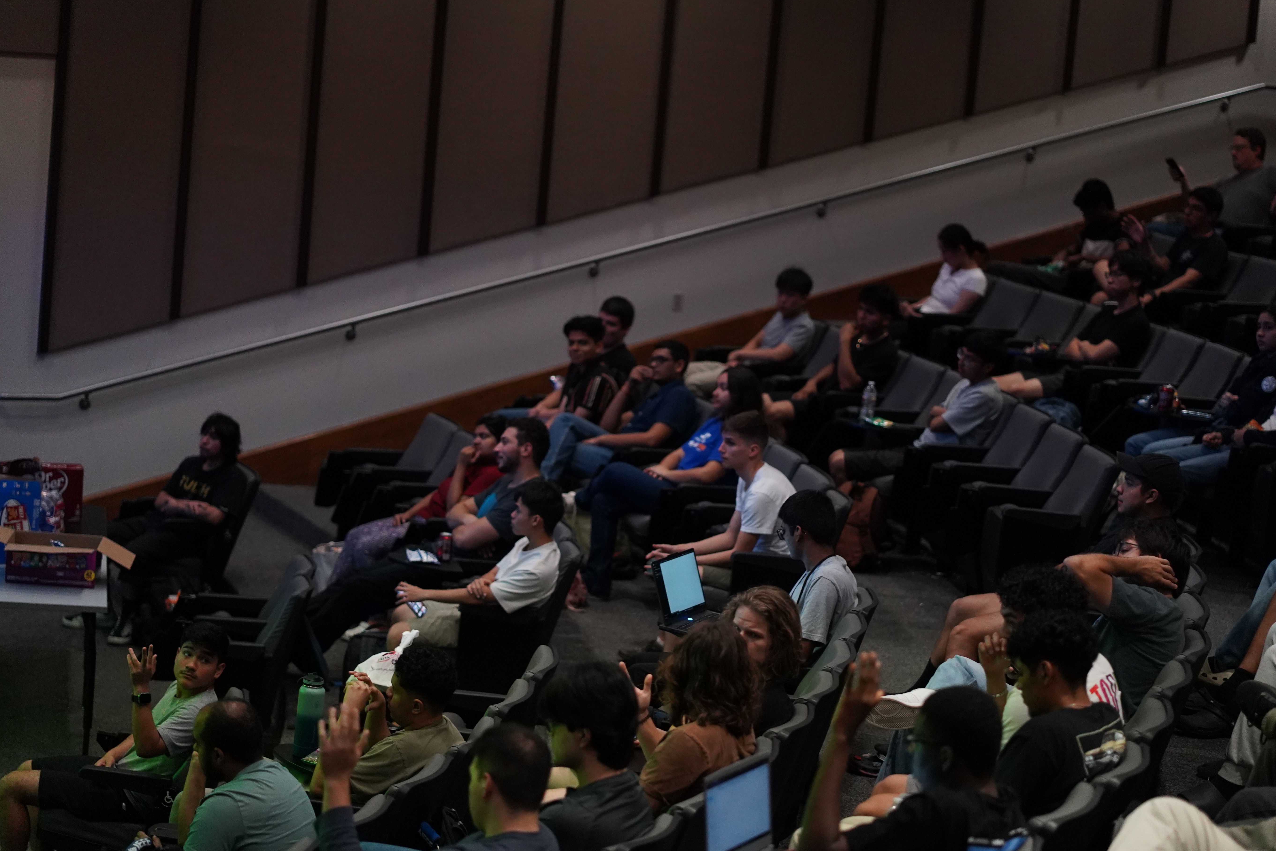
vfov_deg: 14.5
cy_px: 467
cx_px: 693
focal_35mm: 94
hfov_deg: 21.7
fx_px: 3331
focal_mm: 85
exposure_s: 1/640
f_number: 1.8
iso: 5000
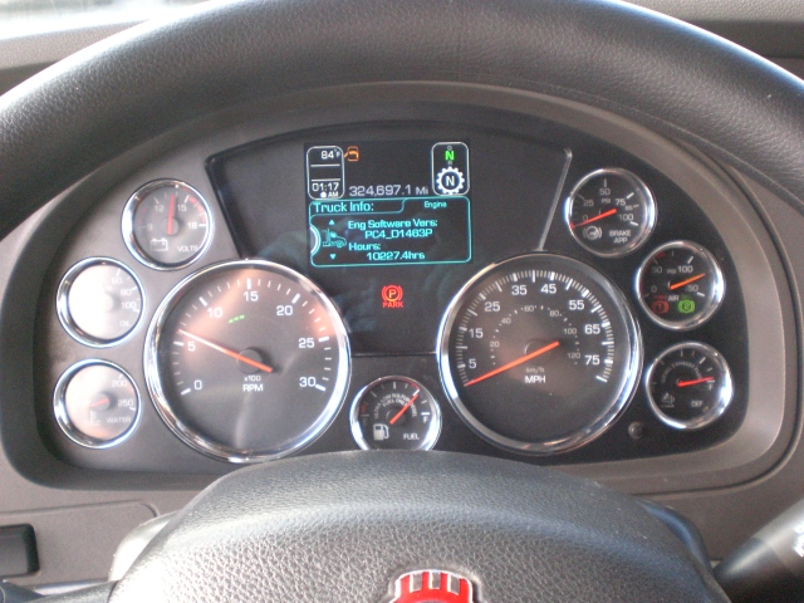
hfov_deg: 49.0
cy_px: 302
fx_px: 883
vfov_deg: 37.7
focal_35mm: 38
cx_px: 402
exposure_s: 1/100
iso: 400
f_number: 3.1
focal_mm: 6.3
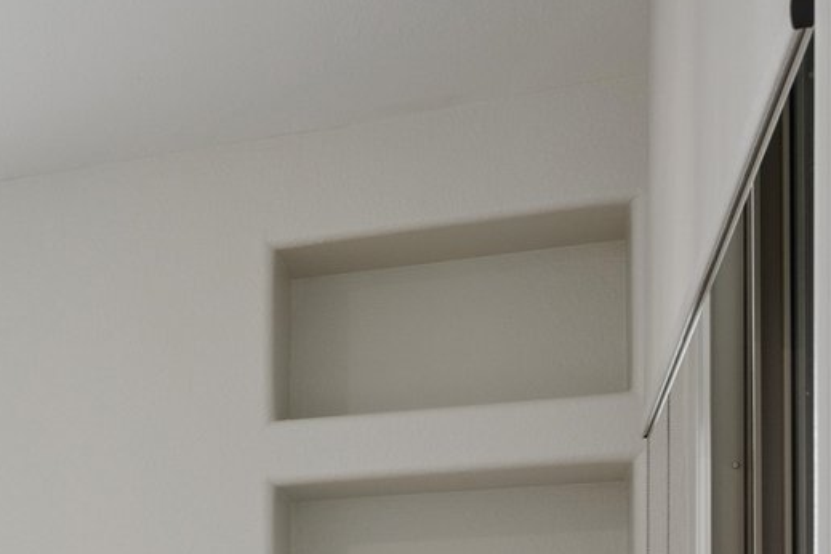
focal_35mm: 75
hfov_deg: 20.7
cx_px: -575
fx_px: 1731
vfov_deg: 17.0
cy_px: 742
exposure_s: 1/100
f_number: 8
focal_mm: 19
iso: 320
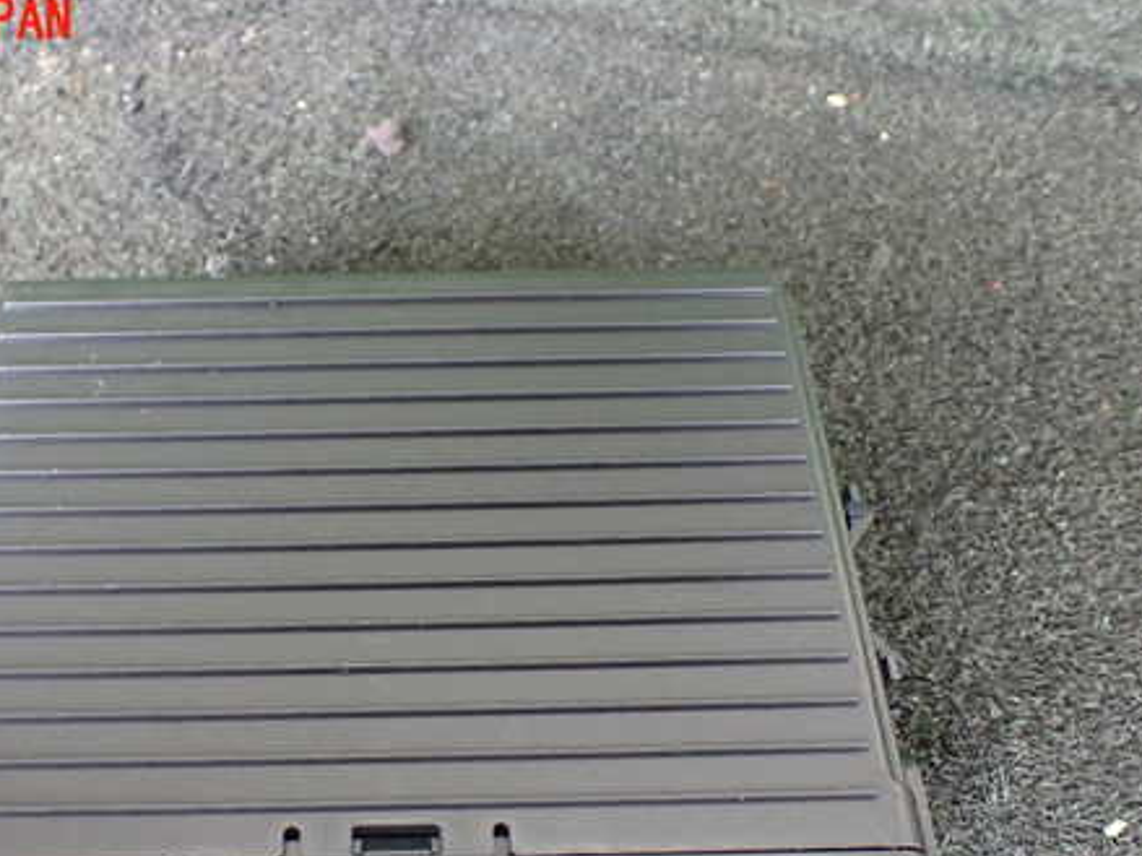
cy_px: 575
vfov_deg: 34.8
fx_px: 1352
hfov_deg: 45.1
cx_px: 380
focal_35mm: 41
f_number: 2.3
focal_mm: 5.4
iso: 800
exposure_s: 1/125
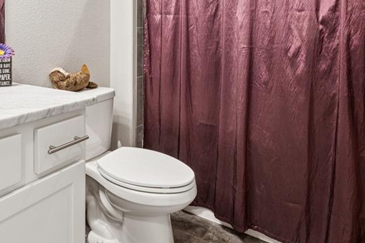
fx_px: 294
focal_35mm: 29
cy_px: 39
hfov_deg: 61.8
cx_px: 115
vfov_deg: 42.3
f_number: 11
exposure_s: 1/3.33
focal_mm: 15
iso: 800
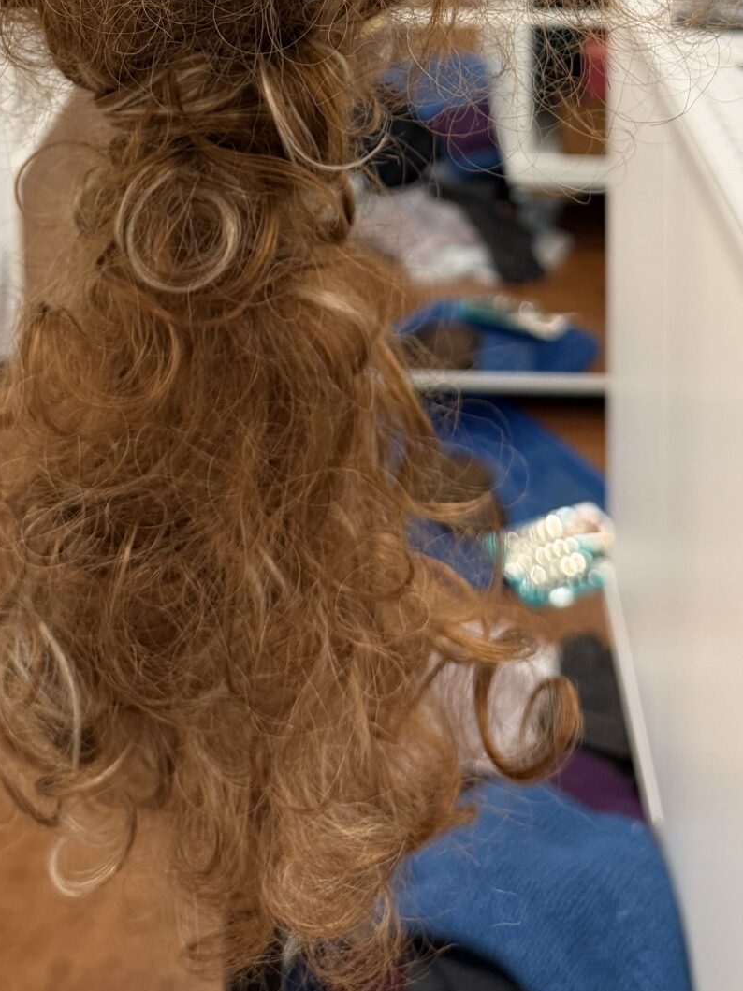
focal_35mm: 58
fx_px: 1660
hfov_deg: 25.1
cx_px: 234
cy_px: -155
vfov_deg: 29.3
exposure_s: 1/60
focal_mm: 6.76
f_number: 1.78
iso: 320
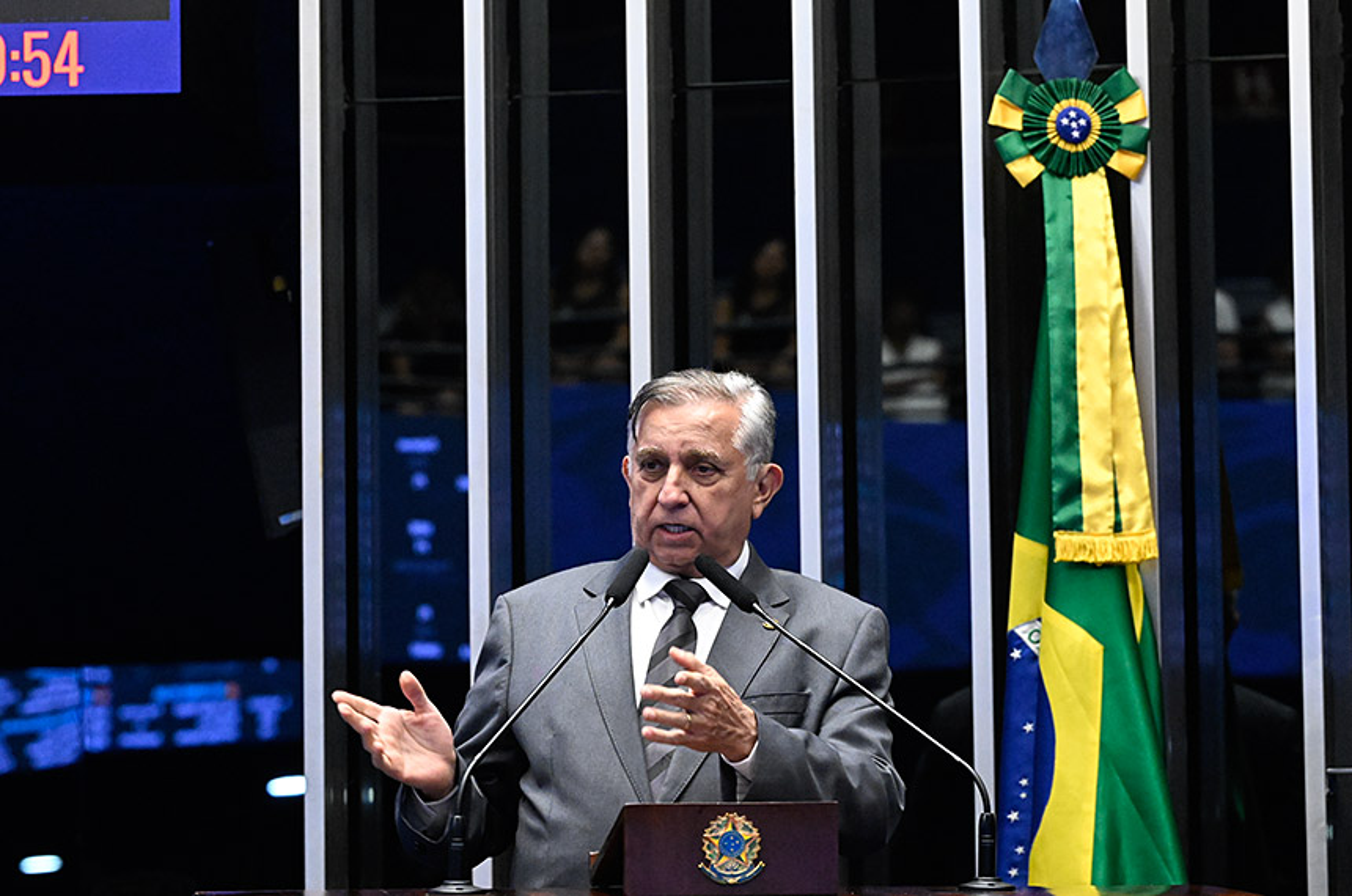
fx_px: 5285
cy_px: 448
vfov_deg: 9.7
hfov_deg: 14.6
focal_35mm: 141
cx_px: 676
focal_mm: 94
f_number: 4
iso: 6400
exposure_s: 1/160
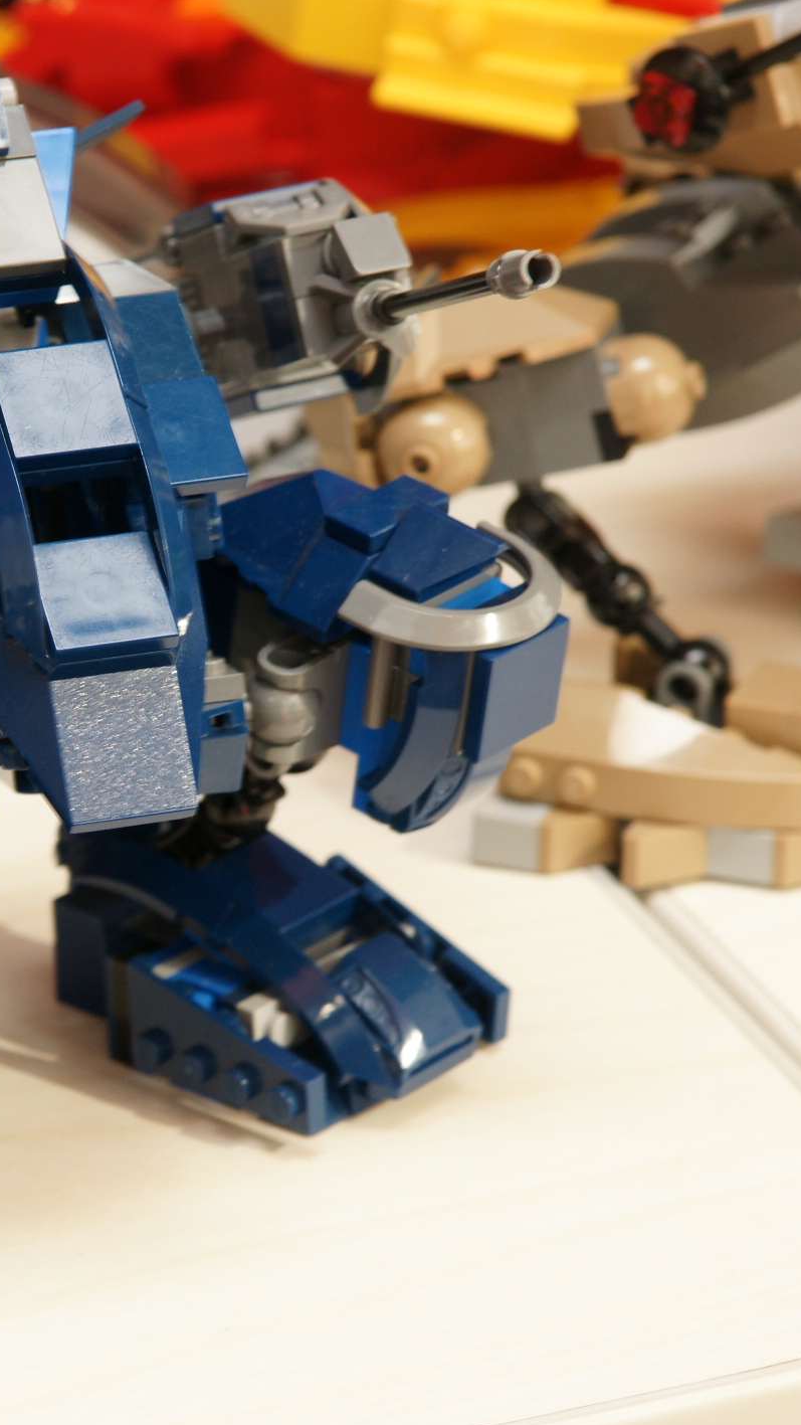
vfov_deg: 11.4
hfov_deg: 6.4
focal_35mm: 189
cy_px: 714
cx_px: 64
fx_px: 7137
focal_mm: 80
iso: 400
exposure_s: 1/60
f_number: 7.1
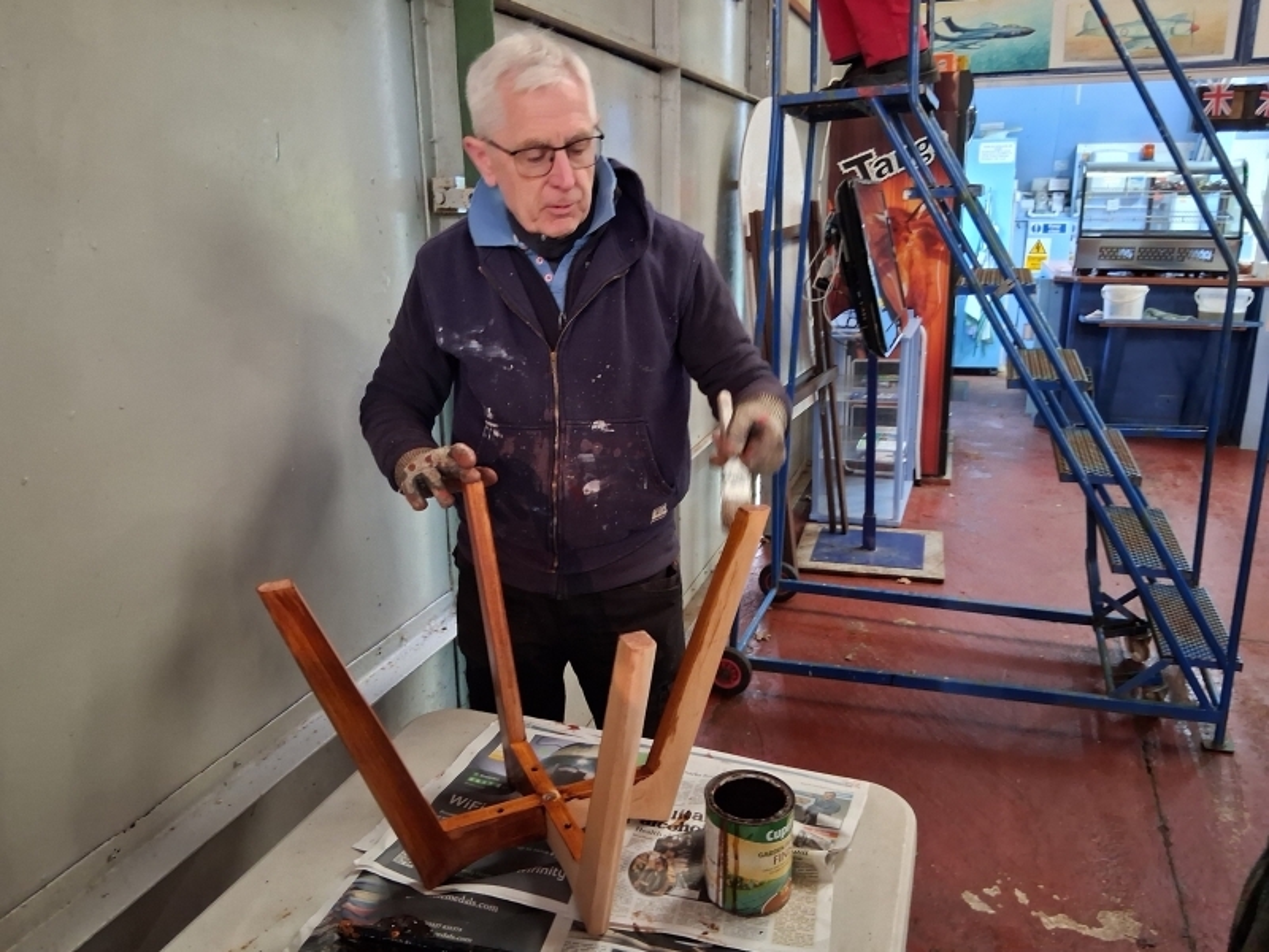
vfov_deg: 53.1
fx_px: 953
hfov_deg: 67.3
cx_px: 634
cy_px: 476
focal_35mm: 26
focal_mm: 3.98
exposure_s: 1/25
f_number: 1.8
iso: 640
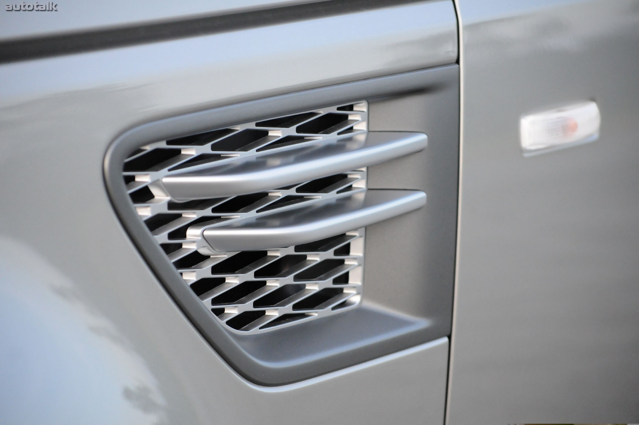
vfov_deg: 10.6
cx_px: 320
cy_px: 212
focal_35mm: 129
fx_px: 2287
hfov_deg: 15.9
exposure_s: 1/500
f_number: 5
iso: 2000
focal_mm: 86
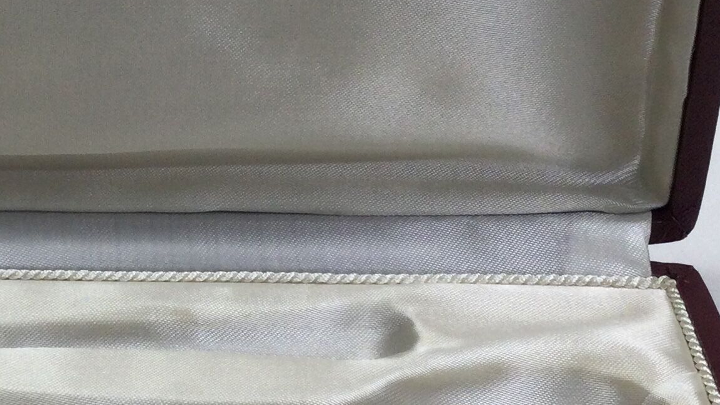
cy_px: 245
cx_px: 165
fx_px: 1833
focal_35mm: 96
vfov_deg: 12.6
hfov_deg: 22.0
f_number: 2.4
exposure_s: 1/100
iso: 40
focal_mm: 3.3
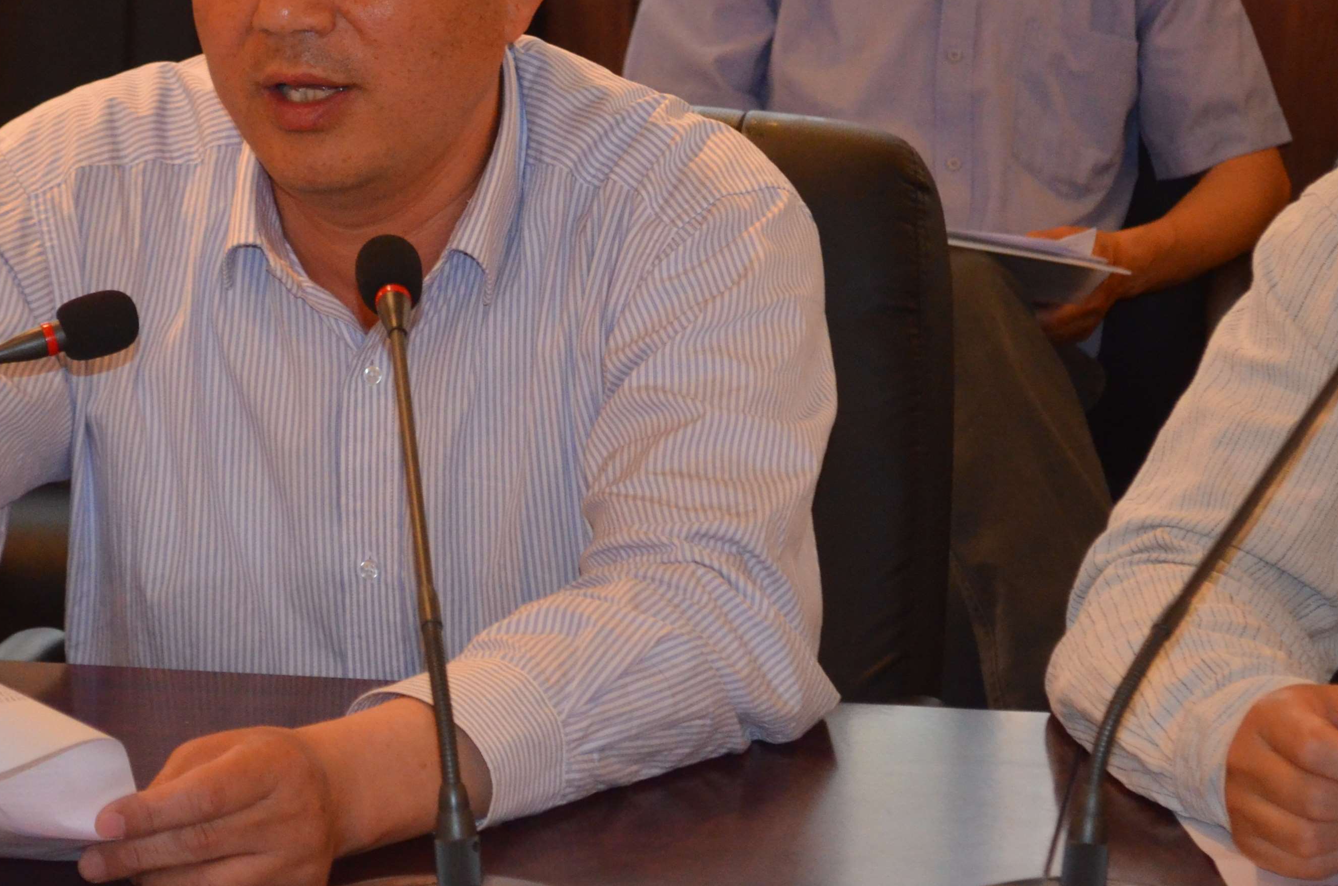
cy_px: 77
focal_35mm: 139
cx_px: 484
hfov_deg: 14.8
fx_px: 5155
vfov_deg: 9.8
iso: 2000
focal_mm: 50
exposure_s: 1/60
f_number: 5.6
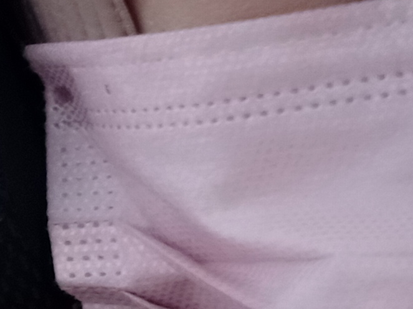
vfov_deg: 8.4
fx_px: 2064
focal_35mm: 173
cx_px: -234
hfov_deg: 10.9
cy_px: -136
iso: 102
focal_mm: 3.74
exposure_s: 1/155
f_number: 2.25
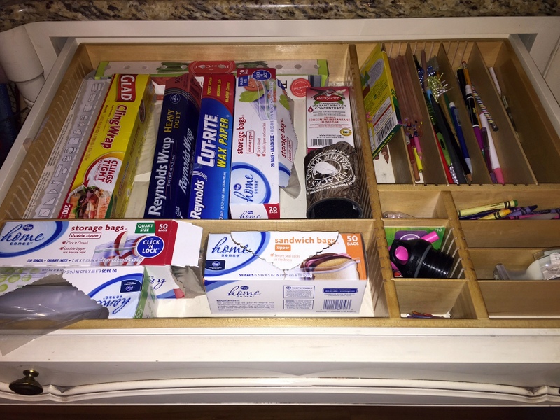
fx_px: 469
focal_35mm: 29
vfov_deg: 48.2
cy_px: 210
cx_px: 280
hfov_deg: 61.7
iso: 32
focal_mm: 4.15
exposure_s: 1/20
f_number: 2.2
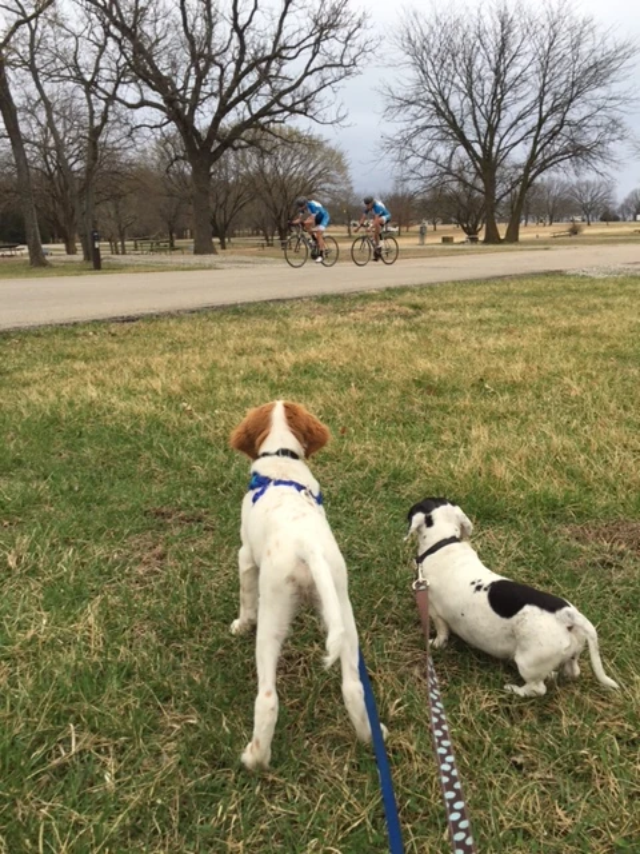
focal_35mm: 29
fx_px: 715
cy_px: 427
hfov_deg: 48.2
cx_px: 320
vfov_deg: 61.7
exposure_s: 1/388
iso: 32
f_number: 2.2
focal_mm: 4.15
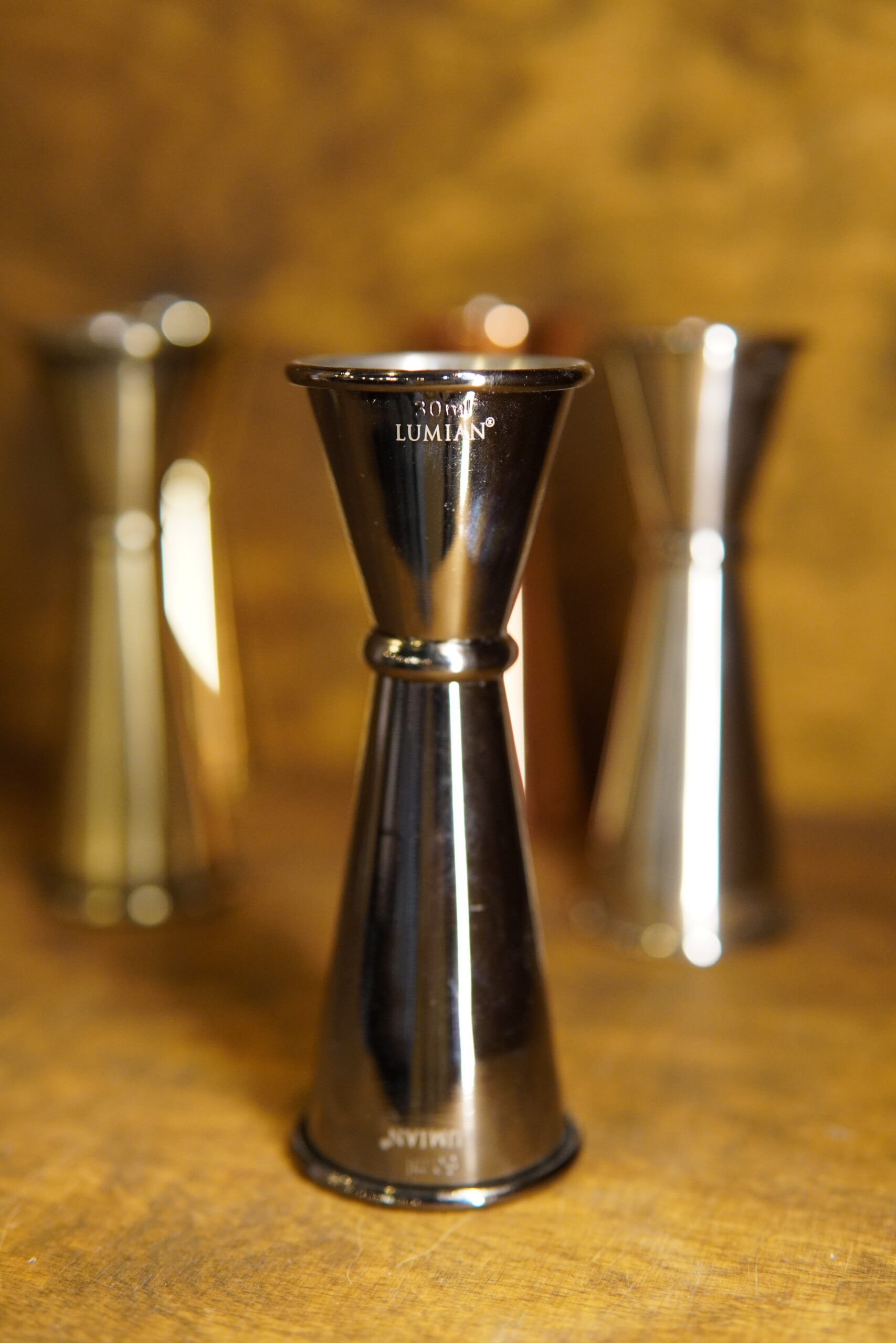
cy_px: 672
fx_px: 1680
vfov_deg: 43.6
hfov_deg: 29.9
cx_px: 448
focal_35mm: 45
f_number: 2
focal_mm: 30
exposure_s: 1/160
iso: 1600
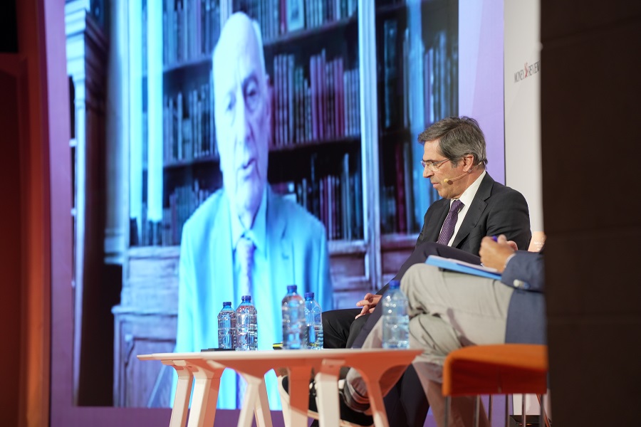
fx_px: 2671
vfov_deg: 9.1
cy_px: 214
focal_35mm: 150
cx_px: 320
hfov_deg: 13.7
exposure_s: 1/125
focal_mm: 150
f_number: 4
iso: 1000
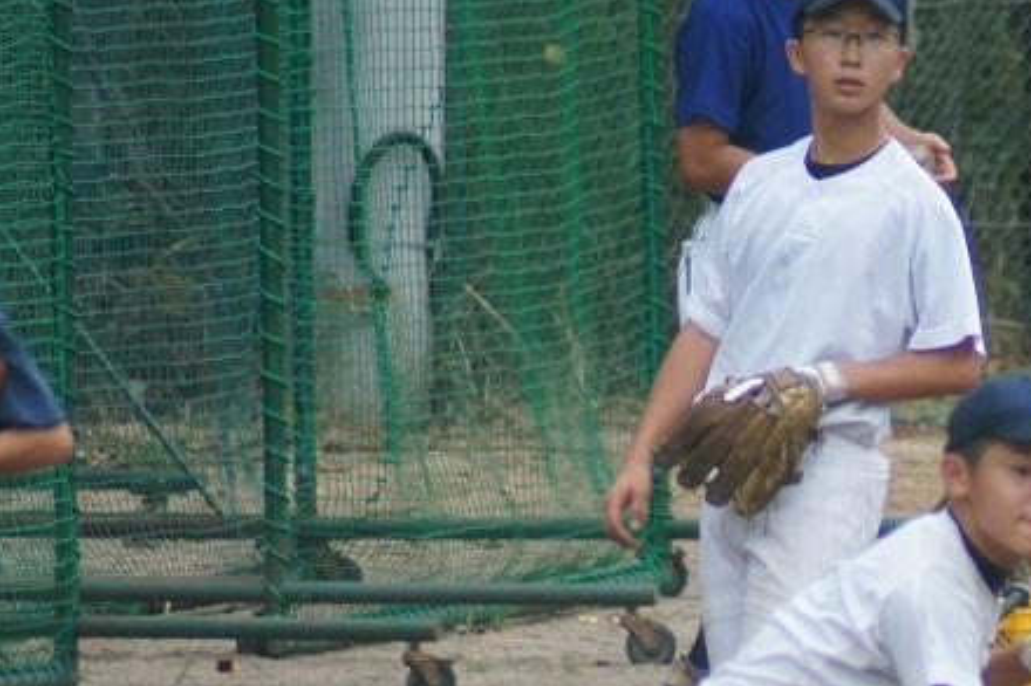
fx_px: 35926
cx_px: 1005
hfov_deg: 1.6
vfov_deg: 1.1
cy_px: 707
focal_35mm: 1255
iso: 400
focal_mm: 300
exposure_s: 1/500
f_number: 5.6
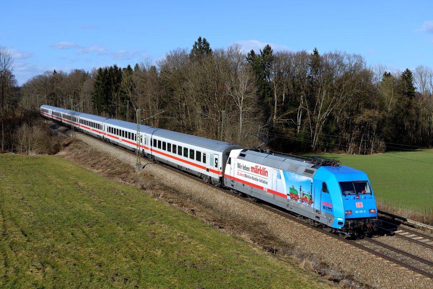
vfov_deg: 28.1
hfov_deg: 41.1
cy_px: 144
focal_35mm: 48
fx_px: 577
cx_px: 216
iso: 250
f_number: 6.3
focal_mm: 48
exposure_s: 1/1600
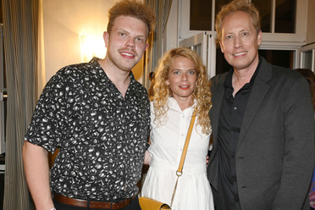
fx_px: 350
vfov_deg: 33.4
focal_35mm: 40
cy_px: 119
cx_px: 187
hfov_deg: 48.2
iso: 2500
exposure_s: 1/60
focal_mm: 33
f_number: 6.3
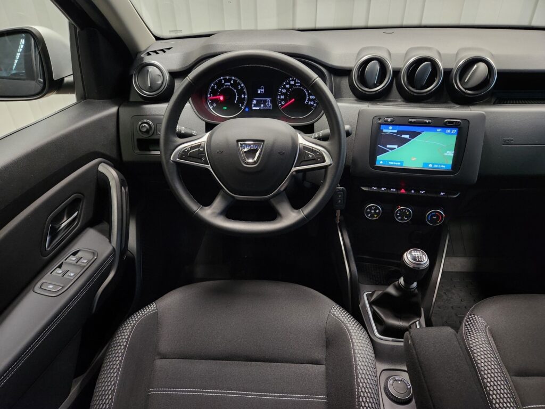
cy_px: 204
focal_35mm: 23
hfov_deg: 73.9
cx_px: 272
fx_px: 362
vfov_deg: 58.9
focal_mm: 5.4
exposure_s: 1/100
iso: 500
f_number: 1.8
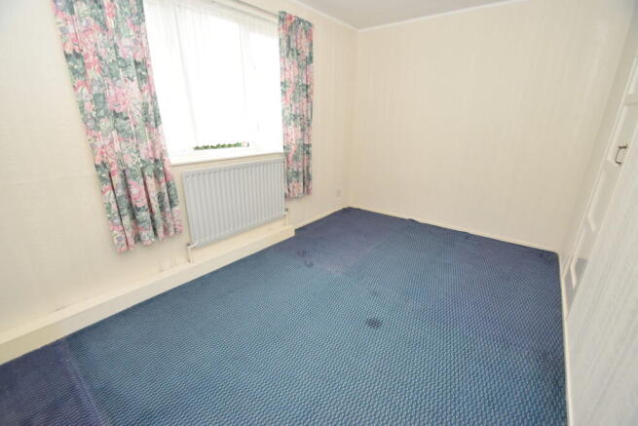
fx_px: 266
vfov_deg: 77.4
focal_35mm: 15
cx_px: 319
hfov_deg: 100.4
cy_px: 213
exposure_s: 1/80
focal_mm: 10
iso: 800
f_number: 4.5
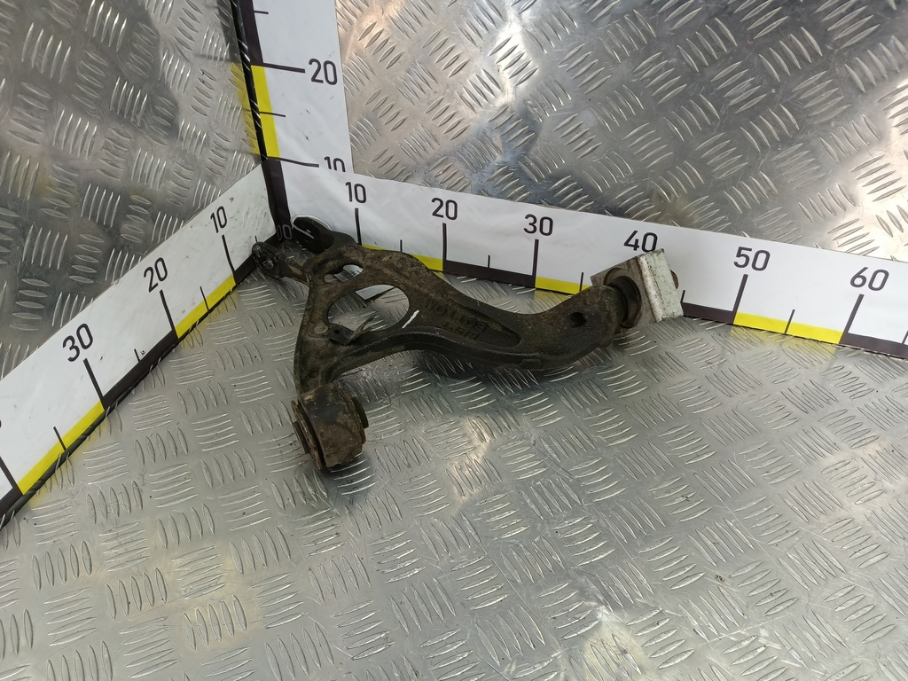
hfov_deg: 73.9
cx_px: 454
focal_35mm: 23
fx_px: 603
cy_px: 340
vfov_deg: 58.9
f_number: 1.6
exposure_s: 1/50
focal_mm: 4.11
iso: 95
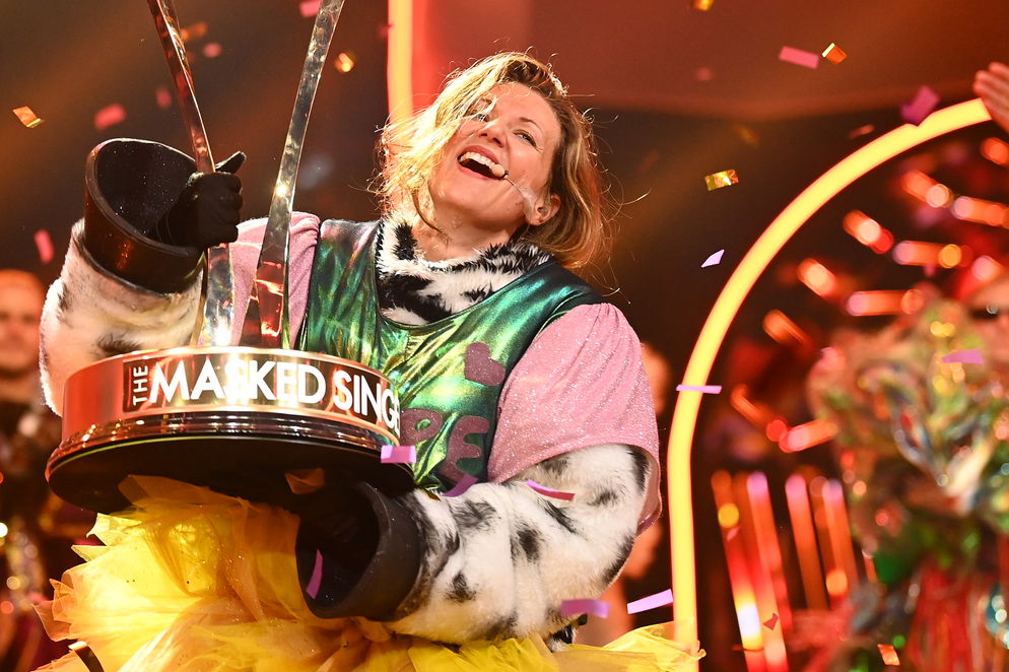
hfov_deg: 11.6
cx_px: 333
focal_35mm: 177
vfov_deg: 7.7
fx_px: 4959
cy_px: 223
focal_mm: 110
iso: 3200
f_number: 2.8
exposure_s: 1/500
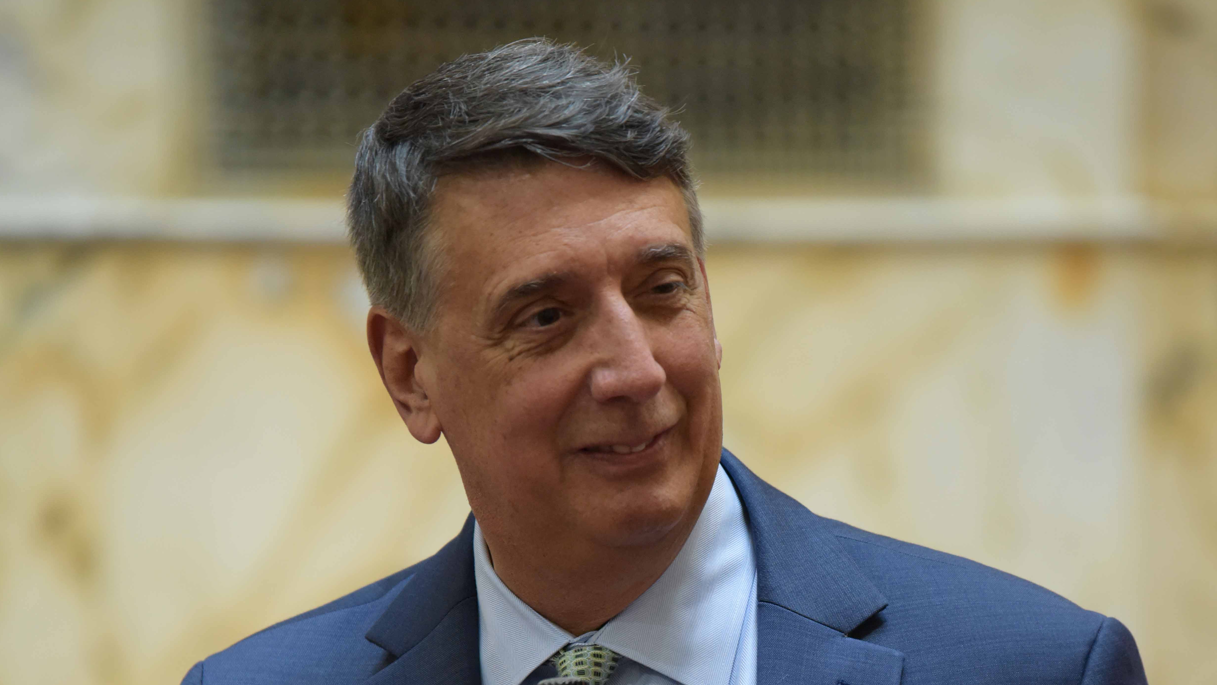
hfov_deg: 6.5
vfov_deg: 3.7
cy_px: 760
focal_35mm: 330
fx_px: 10649
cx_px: 608
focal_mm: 210
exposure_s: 1/30
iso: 2500
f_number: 4
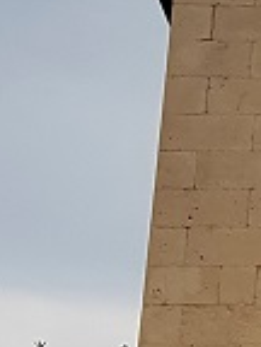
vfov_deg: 11.0
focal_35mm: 180
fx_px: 1810
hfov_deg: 7.3
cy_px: 73
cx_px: 782
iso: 50
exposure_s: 1/156
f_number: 1.7
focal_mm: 4.2
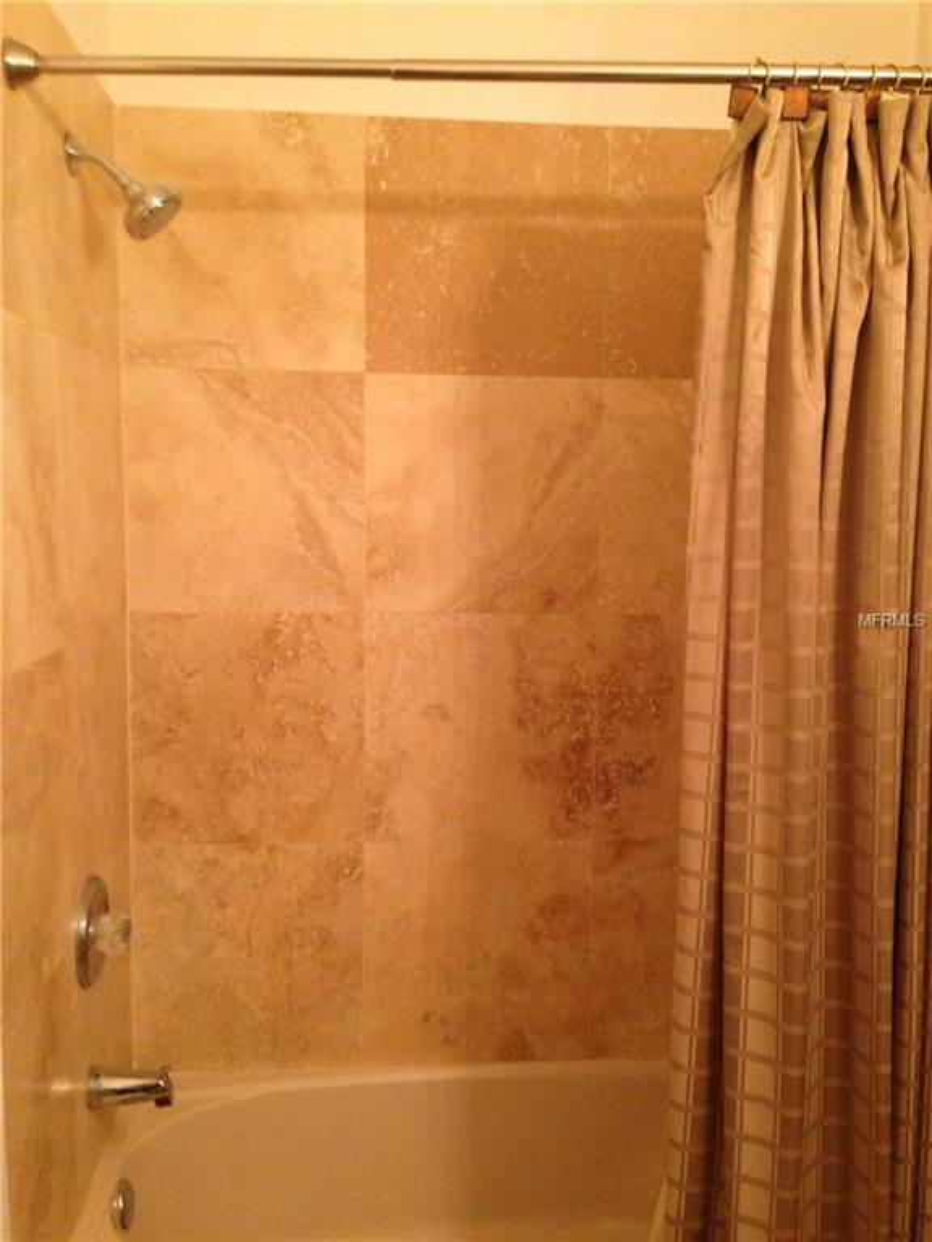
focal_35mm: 33
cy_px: 621
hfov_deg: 42.9
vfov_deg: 55.4
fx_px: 1185
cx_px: 466
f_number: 2.4
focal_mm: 4.13
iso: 320
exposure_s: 1/20
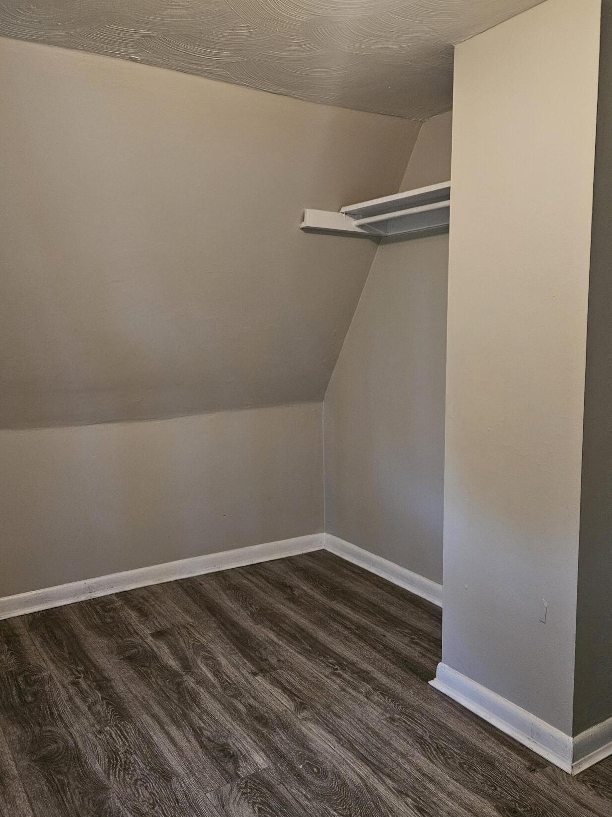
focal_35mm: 28
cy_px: 406
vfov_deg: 63.4
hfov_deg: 49.7
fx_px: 660
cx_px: 297
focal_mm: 5.4
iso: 500
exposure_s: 1/40
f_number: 1.8
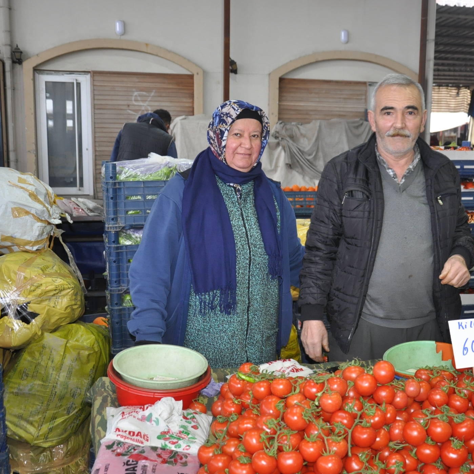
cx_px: 282
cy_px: 236
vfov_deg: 39.2
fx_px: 666
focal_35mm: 43
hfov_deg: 39.0
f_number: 3.8
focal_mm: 22
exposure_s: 1/60
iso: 800
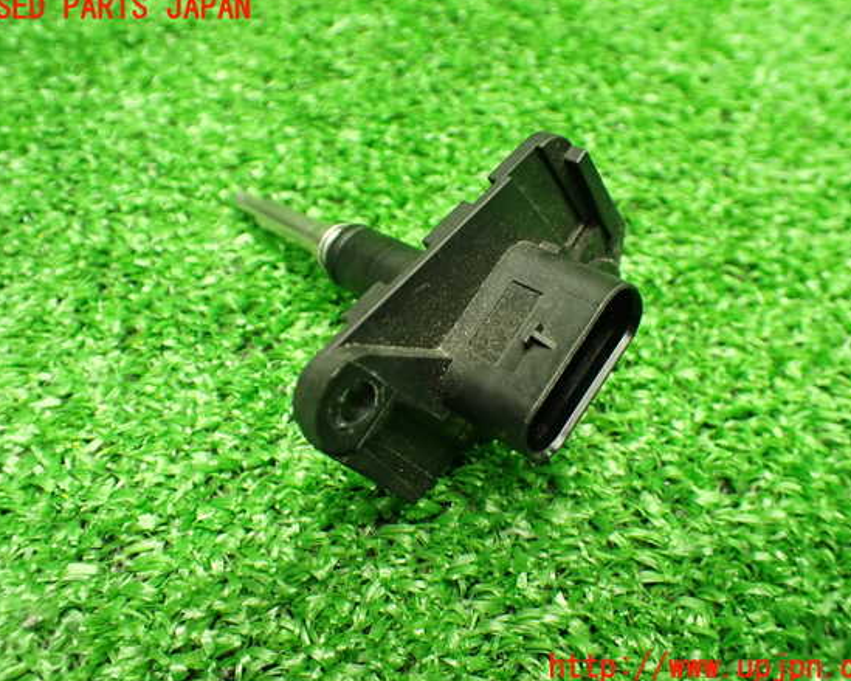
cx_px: 434
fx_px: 806
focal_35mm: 32
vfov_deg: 45.8
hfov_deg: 55.7
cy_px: 338
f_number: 2.3
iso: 800
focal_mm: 5.4
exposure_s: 1/80
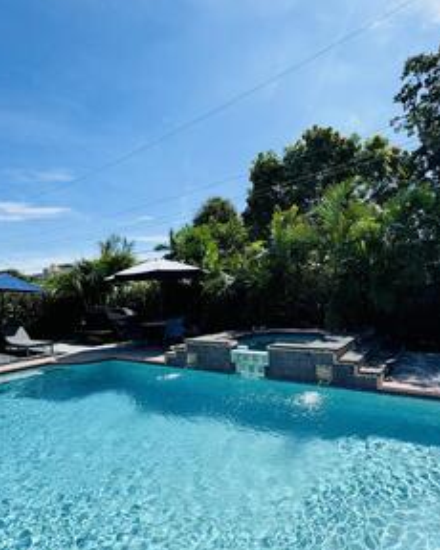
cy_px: 285
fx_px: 310
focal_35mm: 19
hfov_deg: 70.7
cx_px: 239
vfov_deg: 83.3
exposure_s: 1/1277
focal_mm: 2.22
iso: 50
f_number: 2.2
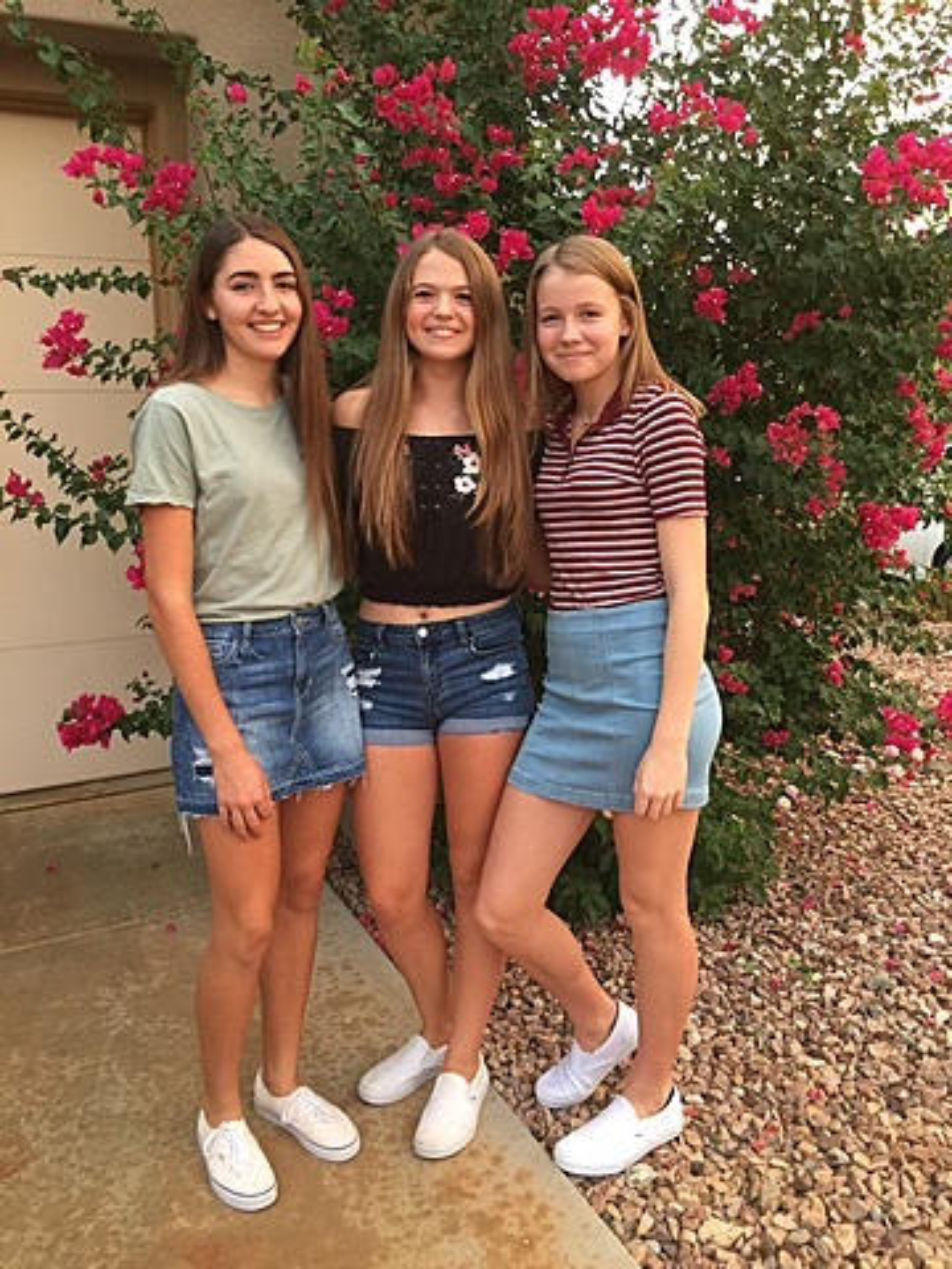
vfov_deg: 61.7
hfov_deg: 48.2
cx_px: 476
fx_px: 1063
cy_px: 634
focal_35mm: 29
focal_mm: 4.15
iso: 80
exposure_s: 1/15
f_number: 2.2
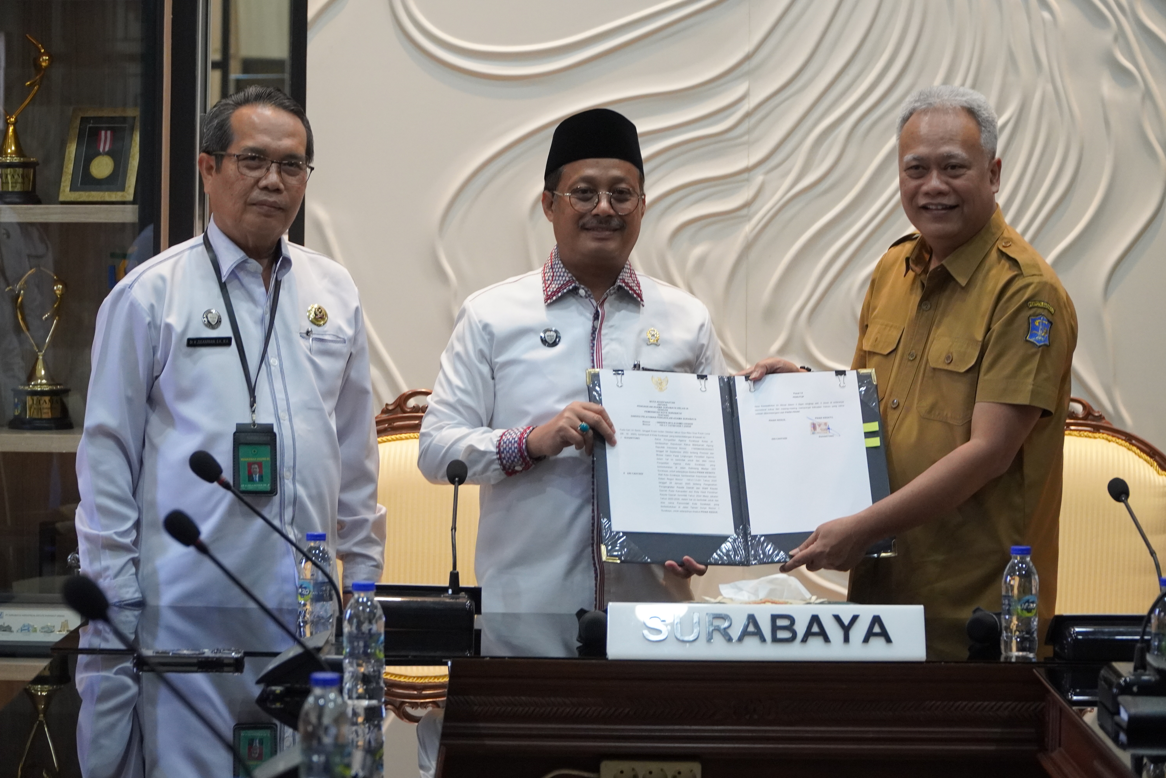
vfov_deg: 12.5
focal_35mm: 110
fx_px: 3546
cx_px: 583
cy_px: 389
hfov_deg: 18.7
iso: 2500
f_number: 4
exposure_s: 1/160
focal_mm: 73
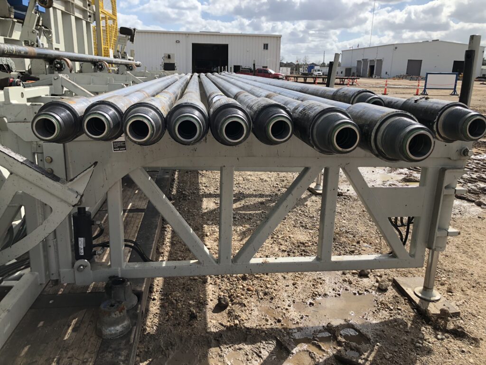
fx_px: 393
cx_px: 243
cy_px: 182
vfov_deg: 49.7
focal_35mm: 28
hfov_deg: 63.4
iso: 20
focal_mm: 3.99
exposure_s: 1/1621
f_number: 1.8
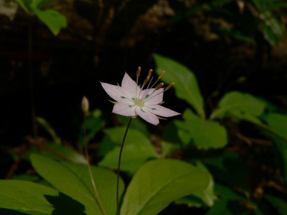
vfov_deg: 39.7
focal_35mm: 36
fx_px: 298
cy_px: 108
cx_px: 144
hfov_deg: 51.4
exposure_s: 1/640
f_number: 5.6
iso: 80
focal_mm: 6
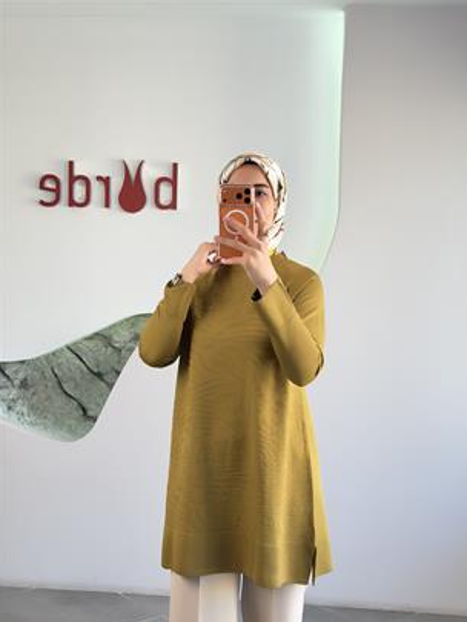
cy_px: 316
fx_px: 881
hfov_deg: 29.7
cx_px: 237
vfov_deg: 38.9
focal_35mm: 49
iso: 50
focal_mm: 6.76
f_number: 1.78
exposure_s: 1/121
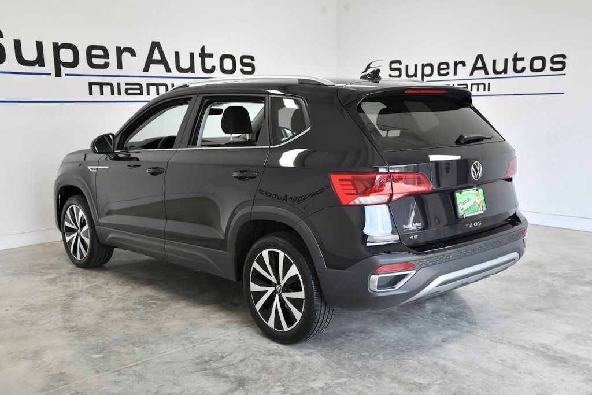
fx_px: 658
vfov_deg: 33.4
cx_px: 296
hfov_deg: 48.5
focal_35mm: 40
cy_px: 198
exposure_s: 1/400
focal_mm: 40
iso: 640
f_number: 4.5
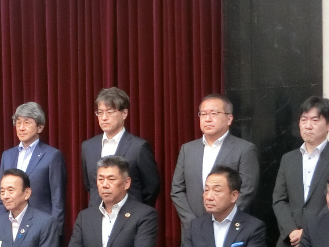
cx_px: 12
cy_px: 220
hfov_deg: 14.9
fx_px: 1235
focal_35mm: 130
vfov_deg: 11.3
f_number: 4.7
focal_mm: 9.3
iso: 640
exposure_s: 1/30
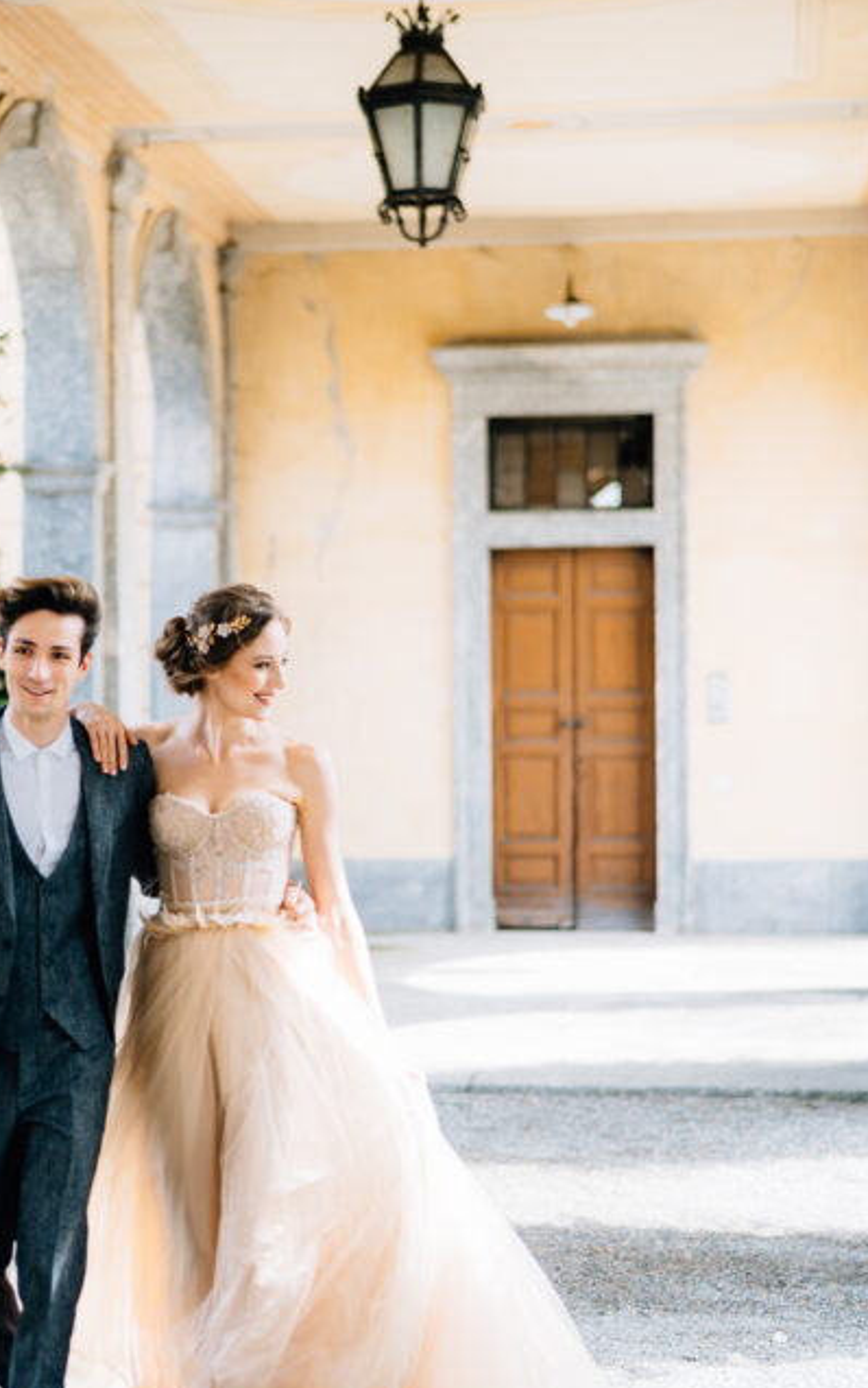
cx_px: 221
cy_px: 618
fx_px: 3101
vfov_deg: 25.2
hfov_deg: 15.9
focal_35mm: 82
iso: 200
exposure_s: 1/1250
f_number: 1.4
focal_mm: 50
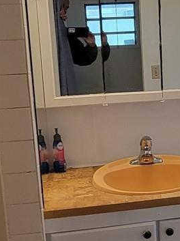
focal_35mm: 59
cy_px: 100
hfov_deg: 23.9
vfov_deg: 32.7
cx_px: 172
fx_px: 410
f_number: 2.2
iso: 250
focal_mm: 2.2
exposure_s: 1/60
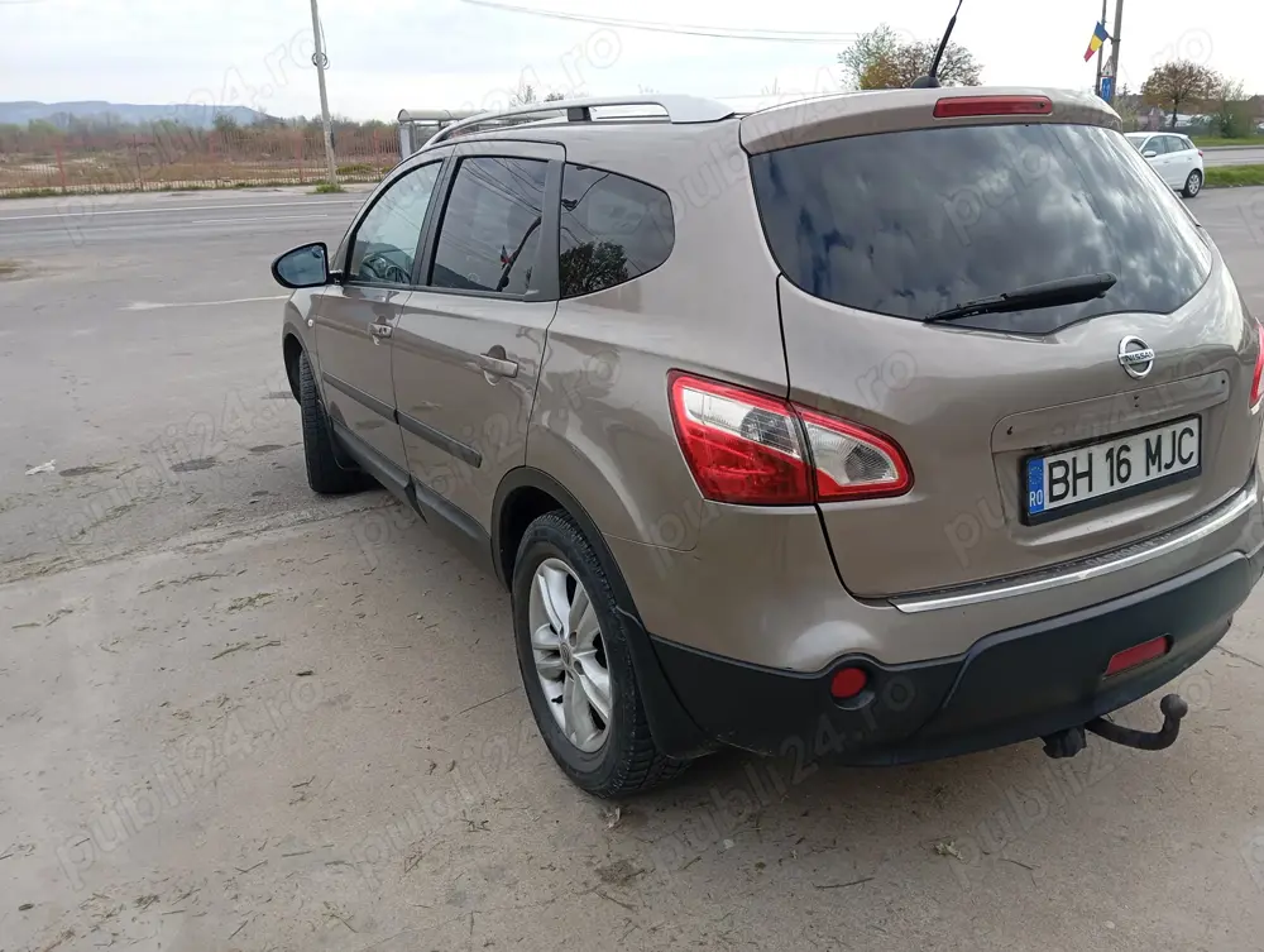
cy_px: 476
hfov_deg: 63.4
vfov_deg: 49.9
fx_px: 1024
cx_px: 632
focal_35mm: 28
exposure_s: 1/253
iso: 111
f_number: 1.8
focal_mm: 4.22
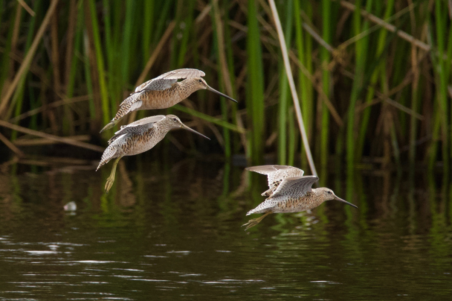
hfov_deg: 3.4
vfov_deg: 2.3
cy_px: 150
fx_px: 7533
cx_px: 226
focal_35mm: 600
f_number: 6.3
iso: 1600
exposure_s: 1/3200
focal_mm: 600
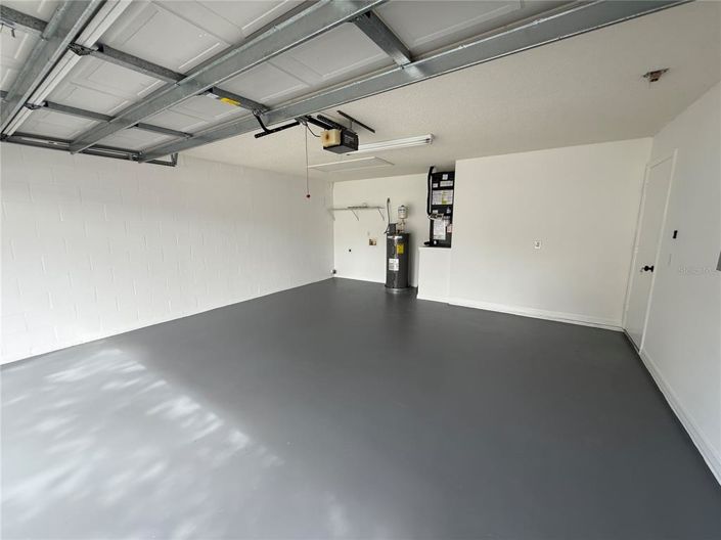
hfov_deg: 102.1
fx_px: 291
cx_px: 360
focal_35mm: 14
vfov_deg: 85.6
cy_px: 270
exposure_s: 1/99
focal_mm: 2.22
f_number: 2.2
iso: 80
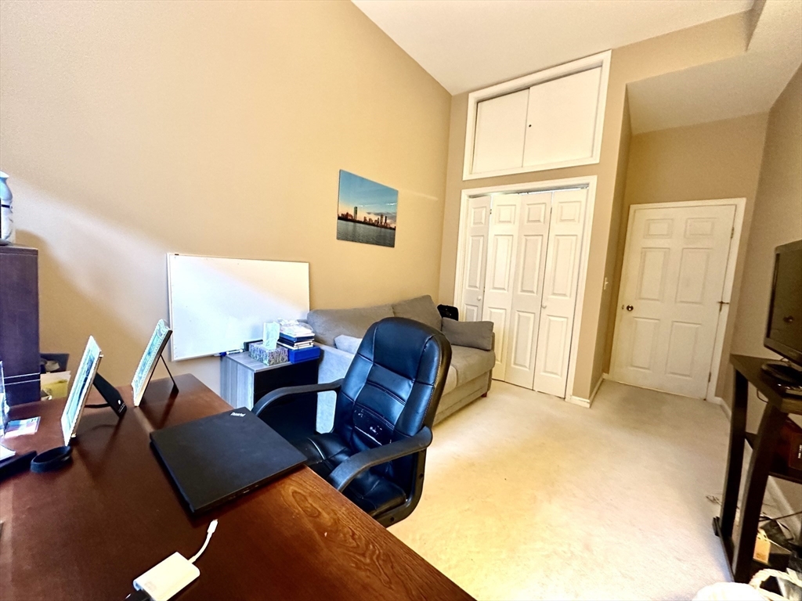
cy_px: 300
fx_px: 324
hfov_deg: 102.1
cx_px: 401
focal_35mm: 14
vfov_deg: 85.7
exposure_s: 1/60
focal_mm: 2.22
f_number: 2.2
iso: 500
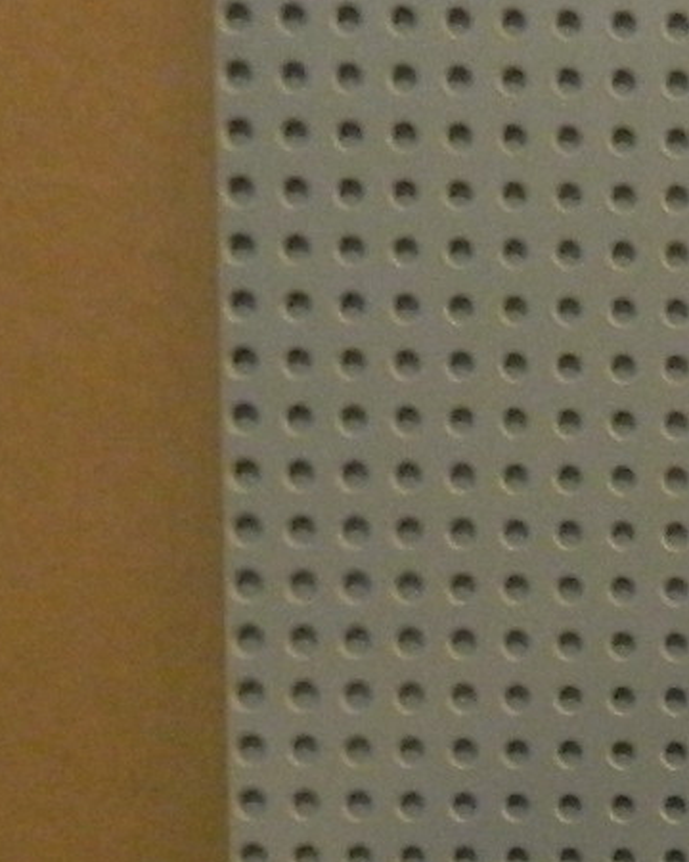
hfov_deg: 13.6
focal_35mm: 111
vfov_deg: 15.4
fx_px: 2829
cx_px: 783
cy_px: 1439
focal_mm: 4.5
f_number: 3.1
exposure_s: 1/30
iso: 400
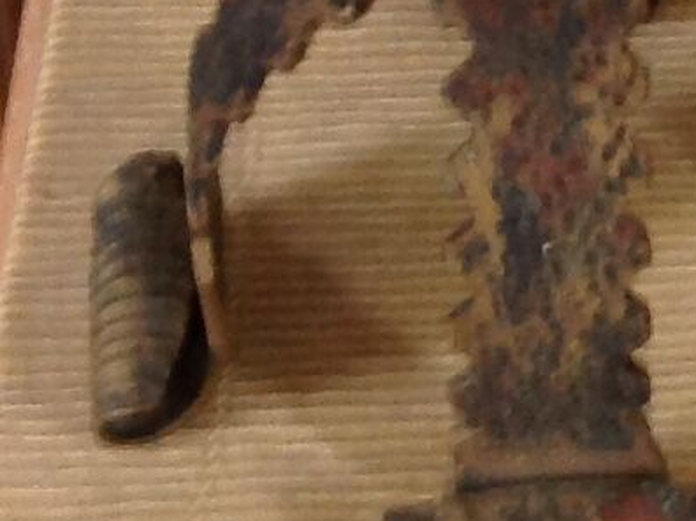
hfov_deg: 8.2
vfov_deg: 6.3
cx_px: 1448
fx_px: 4599
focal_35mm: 229
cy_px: -512
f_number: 2.4
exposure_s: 1/15
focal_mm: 4.28
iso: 80
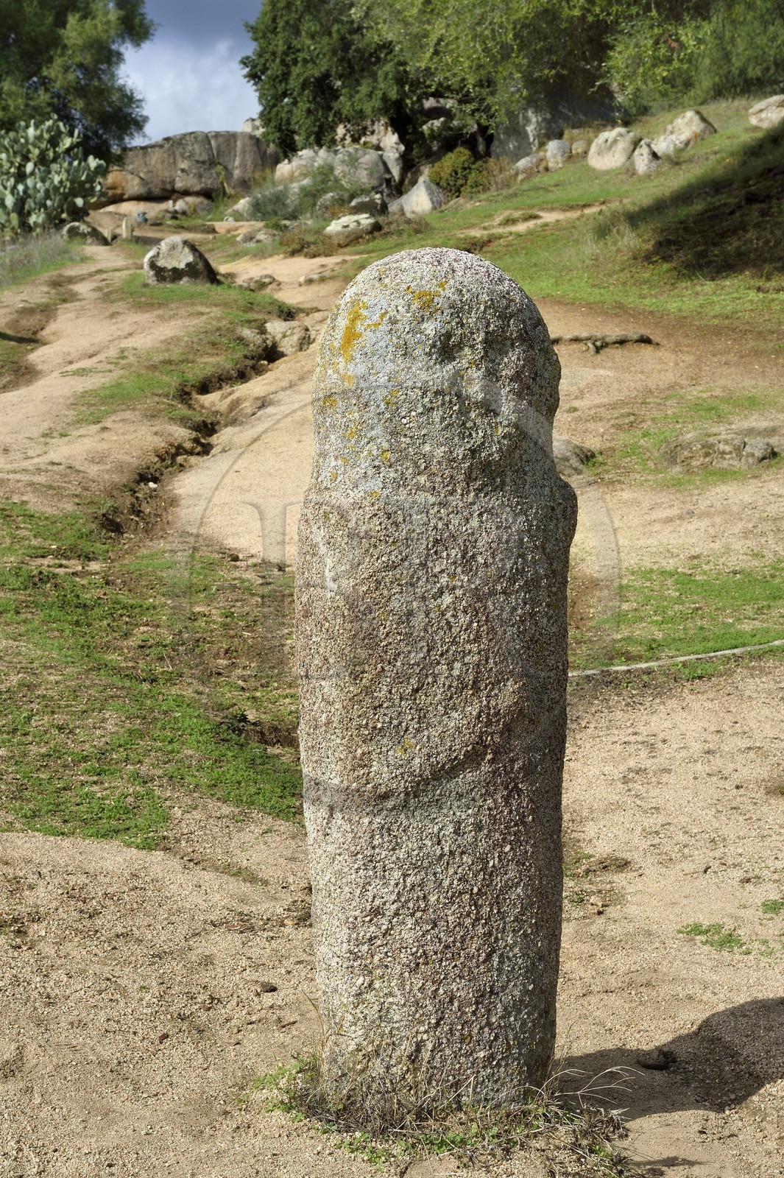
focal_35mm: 62
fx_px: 2027
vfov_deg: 32.4
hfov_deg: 21.9
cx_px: 392
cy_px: 589
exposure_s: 1/320
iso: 250
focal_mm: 62
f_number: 16
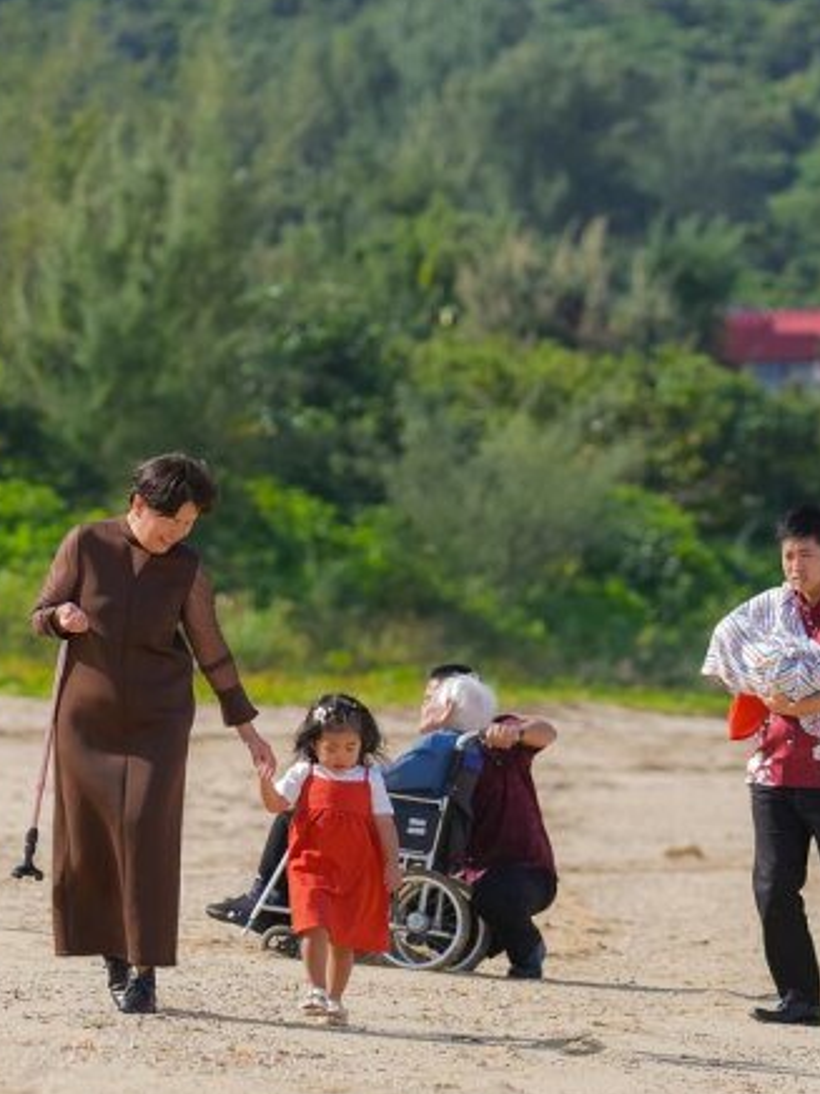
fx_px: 11244
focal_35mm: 356
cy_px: 511
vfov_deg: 5.6
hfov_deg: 4.2
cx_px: 243
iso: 64
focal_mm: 135
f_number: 3.2
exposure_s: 1/1600
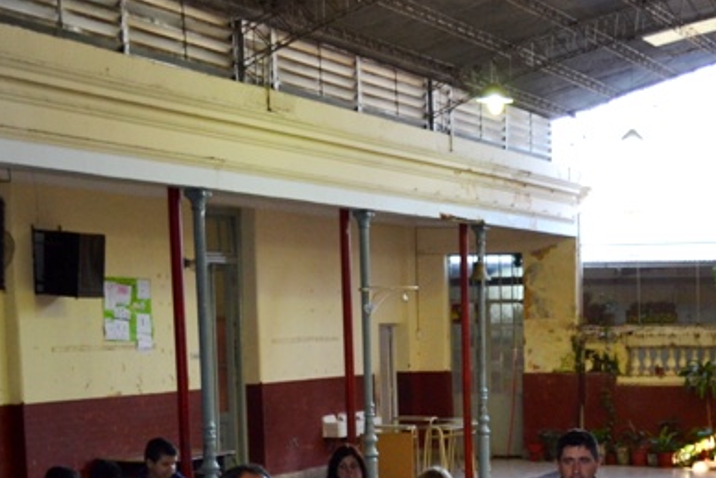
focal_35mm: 87
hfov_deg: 22.6
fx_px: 1731
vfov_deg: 15.1
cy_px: 593
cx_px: 698
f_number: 4
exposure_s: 1/80
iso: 400
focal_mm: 22
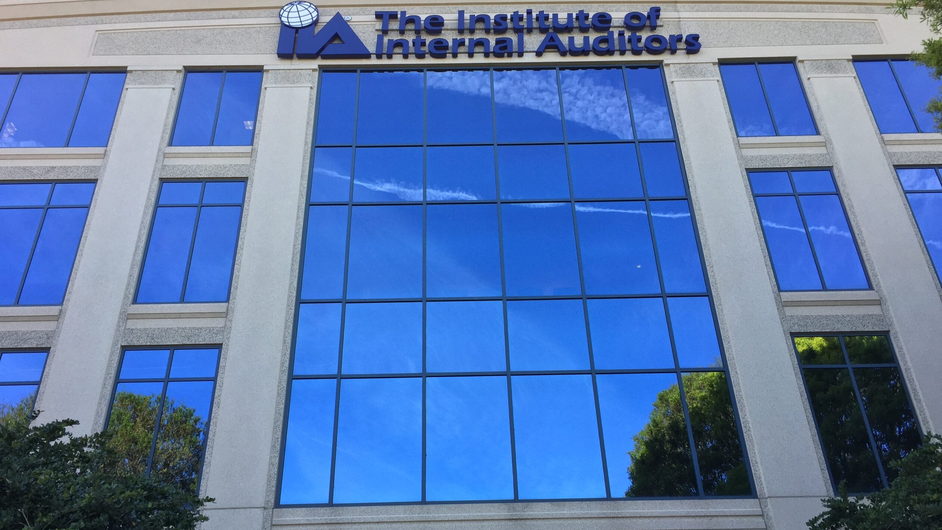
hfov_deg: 61.0
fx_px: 799
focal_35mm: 32
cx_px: 466
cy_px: 309
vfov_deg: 36.6
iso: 32
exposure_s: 1/324
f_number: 2.2
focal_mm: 4.15
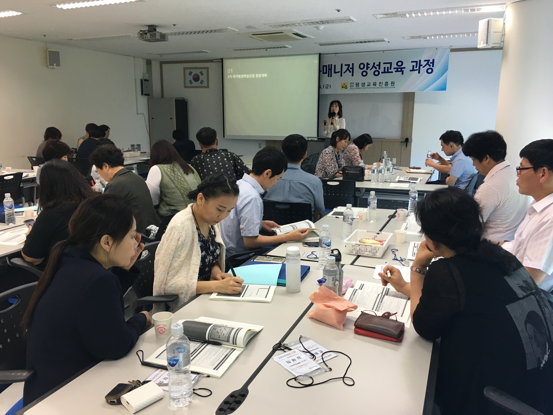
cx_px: 276
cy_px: 208
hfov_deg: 61.7
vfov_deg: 48.2
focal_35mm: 29
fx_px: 463
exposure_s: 1/30
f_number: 2.2
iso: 40
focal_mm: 4.15
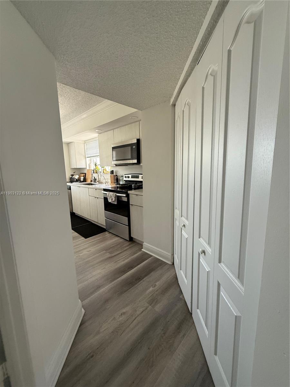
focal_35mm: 14
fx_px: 156
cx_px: 145
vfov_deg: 102.1
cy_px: 194
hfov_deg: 85.7
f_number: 2.2
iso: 320
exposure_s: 1/99
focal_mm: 2.22
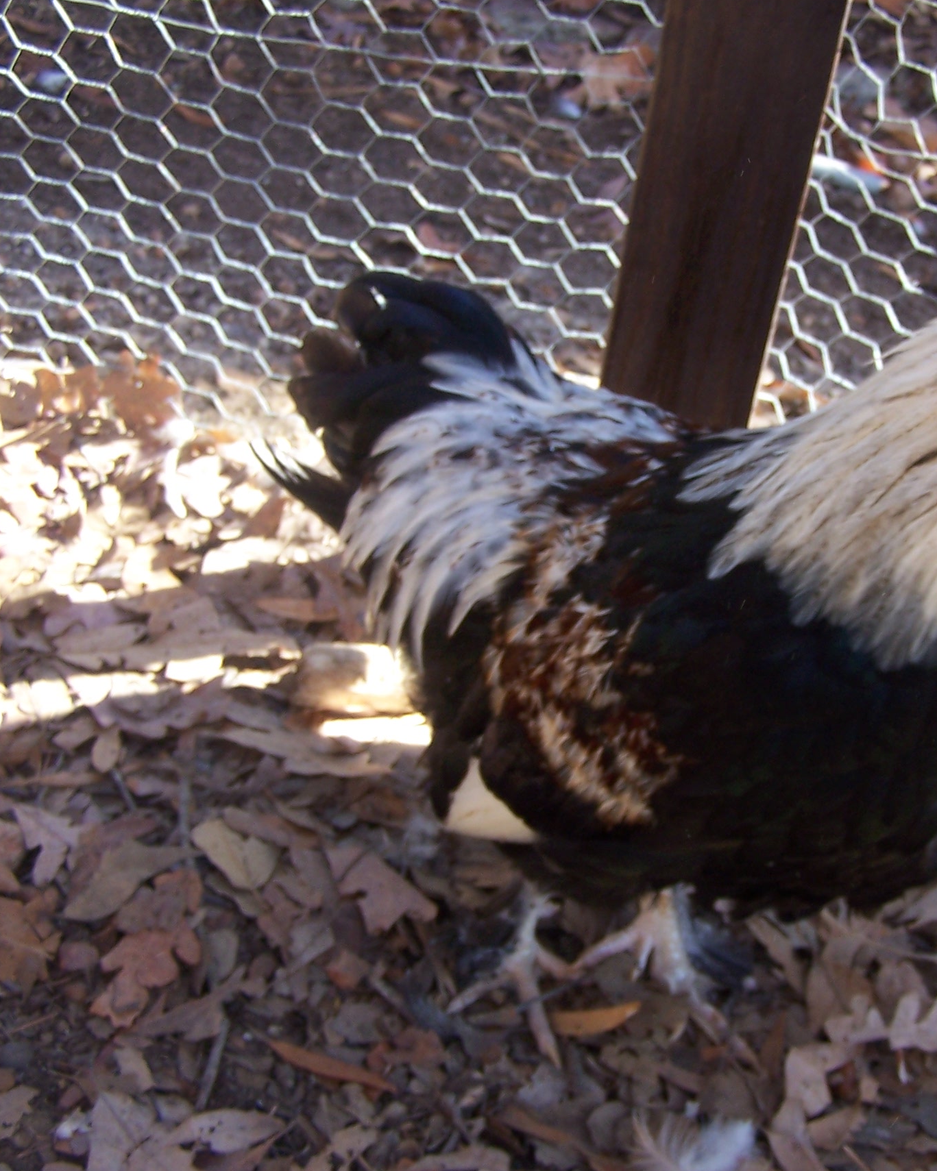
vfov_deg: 37.3
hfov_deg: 29.9
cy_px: 582
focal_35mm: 50
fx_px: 1733
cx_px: 670
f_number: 2.8
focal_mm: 6.3
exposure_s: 1/60
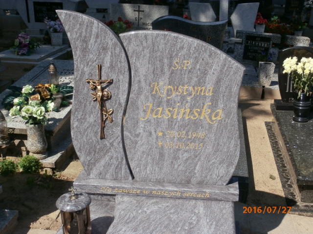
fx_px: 425
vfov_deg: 30.9
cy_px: 117
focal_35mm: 47
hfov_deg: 40.4
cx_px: 156
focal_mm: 8.29
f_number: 4.2
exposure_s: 1/640
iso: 100
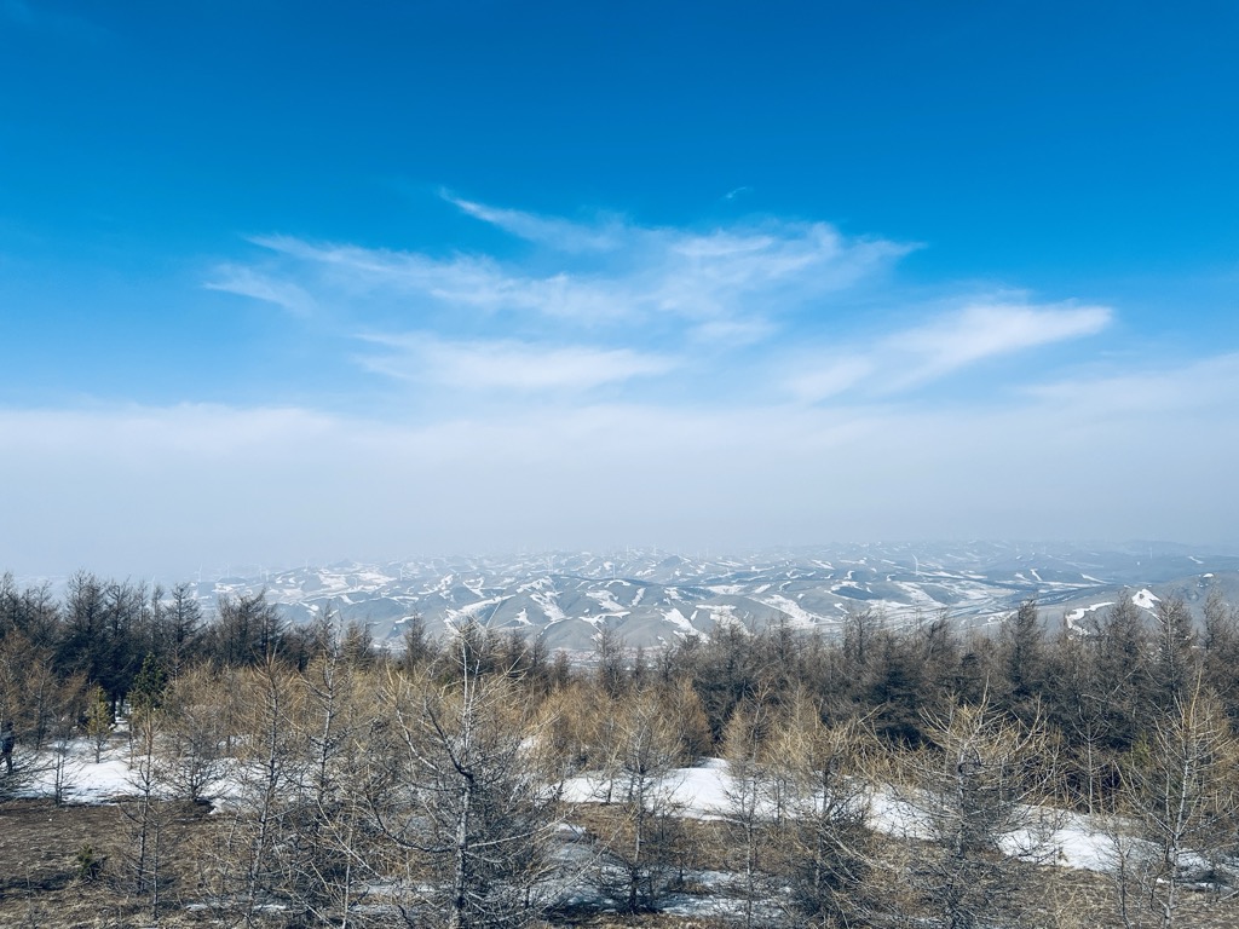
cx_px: 620
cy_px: 464
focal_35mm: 26
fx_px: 931
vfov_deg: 53.1
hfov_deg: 67.3
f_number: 1.5
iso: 50
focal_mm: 5.7
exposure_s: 1/7463
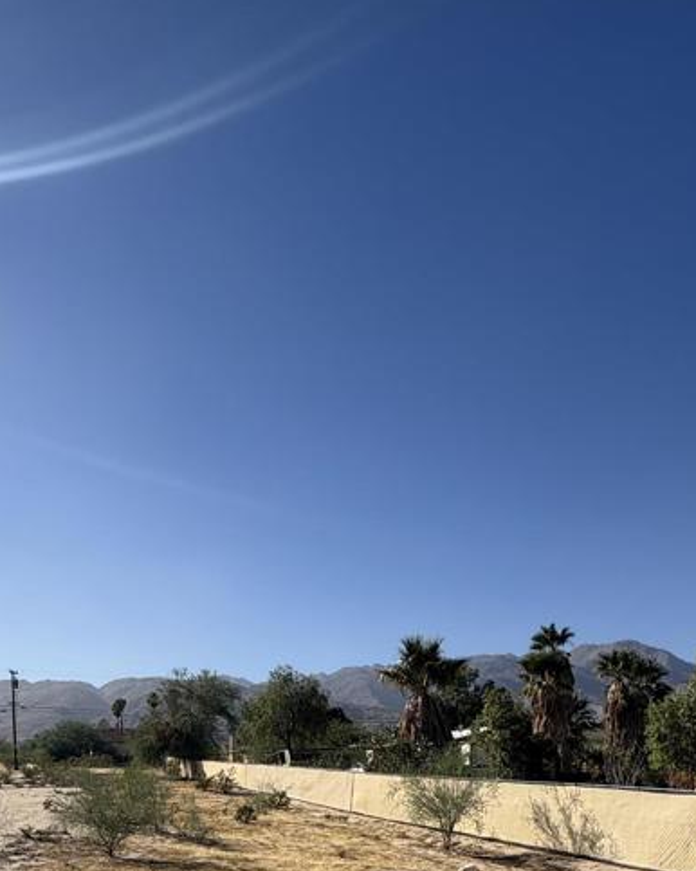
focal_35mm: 29
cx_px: 197
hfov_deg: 48.5
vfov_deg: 53.6
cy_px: 768
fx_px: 747
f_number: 2.2
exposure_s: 1/3247
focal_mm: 2.22
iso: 50
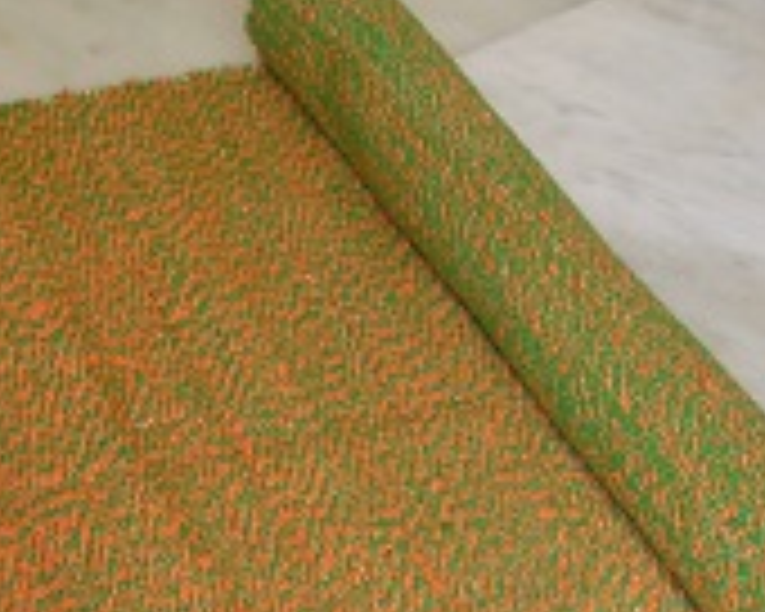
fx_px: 2128
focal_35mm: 94
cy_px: 632
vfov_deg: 16.0
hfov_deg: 20.1
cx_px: 106
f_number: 2.8
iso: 50
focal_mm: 5.8
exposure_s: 1/30
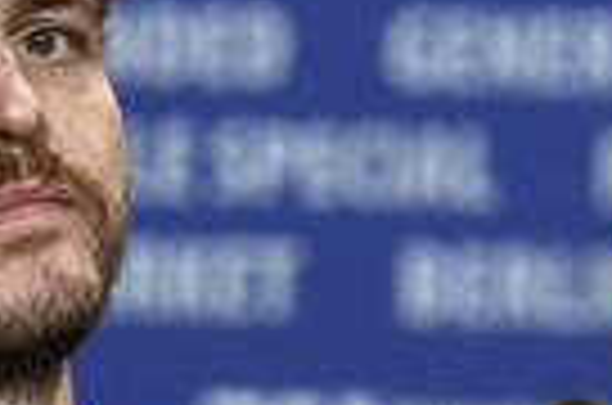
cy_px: 284
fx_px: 8175
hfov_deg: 4.3
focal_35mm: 482
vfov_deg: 2.8
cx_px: 38
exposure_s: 1/250
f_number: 4
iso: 1600
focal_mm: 145
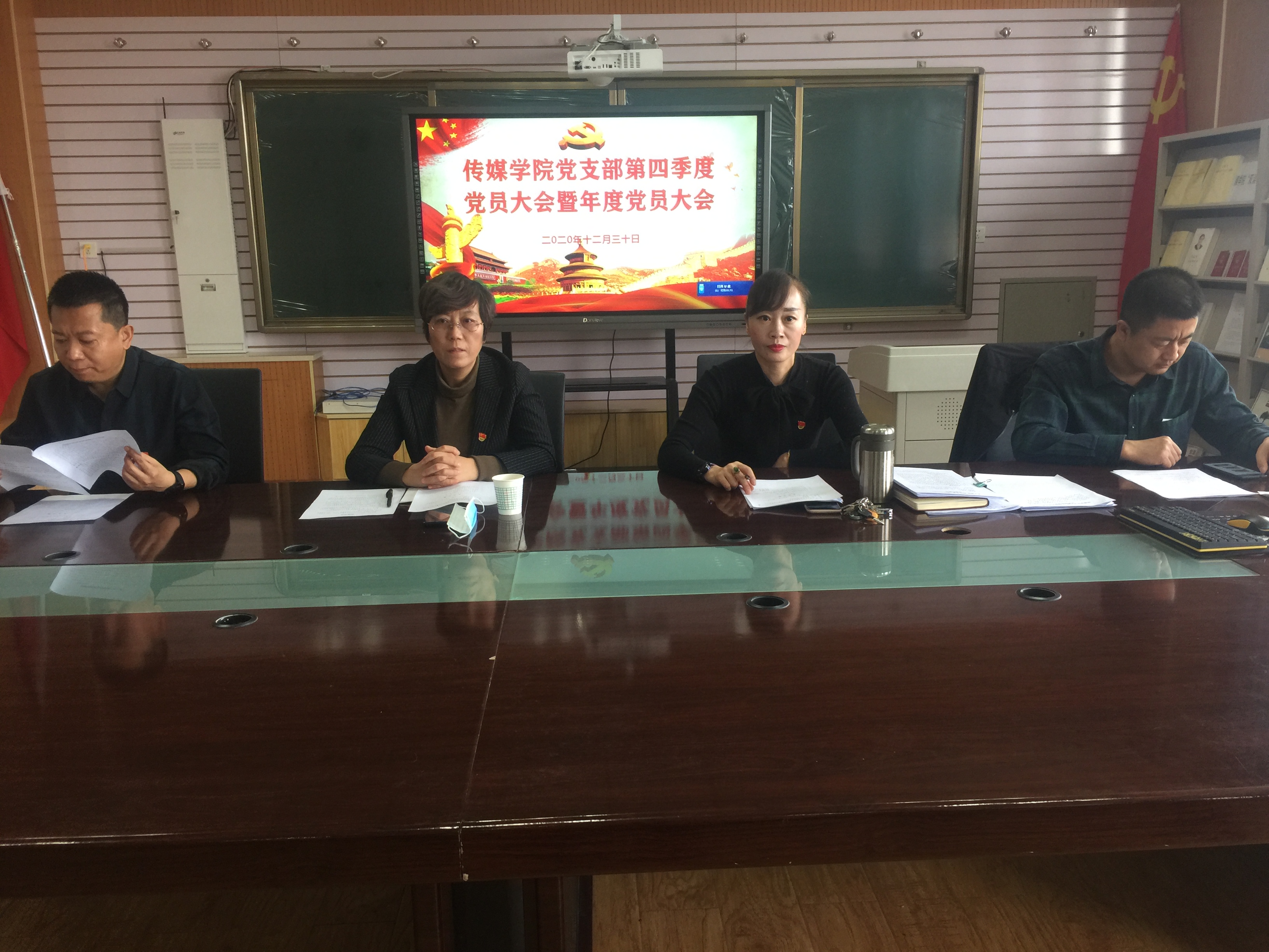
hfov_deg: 61.7
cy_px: 476
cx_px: 634
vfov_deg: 48.2
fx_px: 1063
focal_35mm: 29
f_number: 2.2
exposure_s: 1/17
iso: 50
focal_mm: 4.15
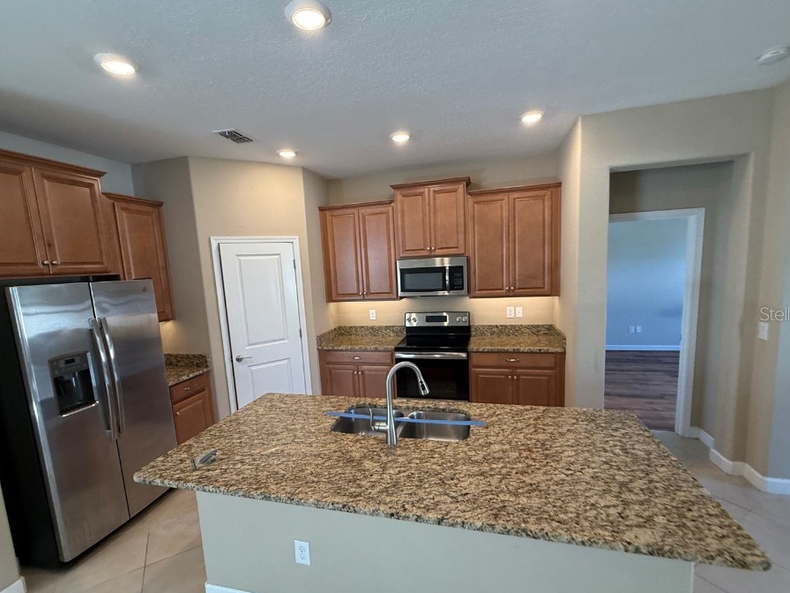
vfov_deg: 78.0
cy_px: 313
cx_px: 391
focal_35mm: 16
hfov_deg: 94.5
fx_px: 365
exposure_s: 1/99
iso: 200
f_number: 2.2
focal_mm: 2.22
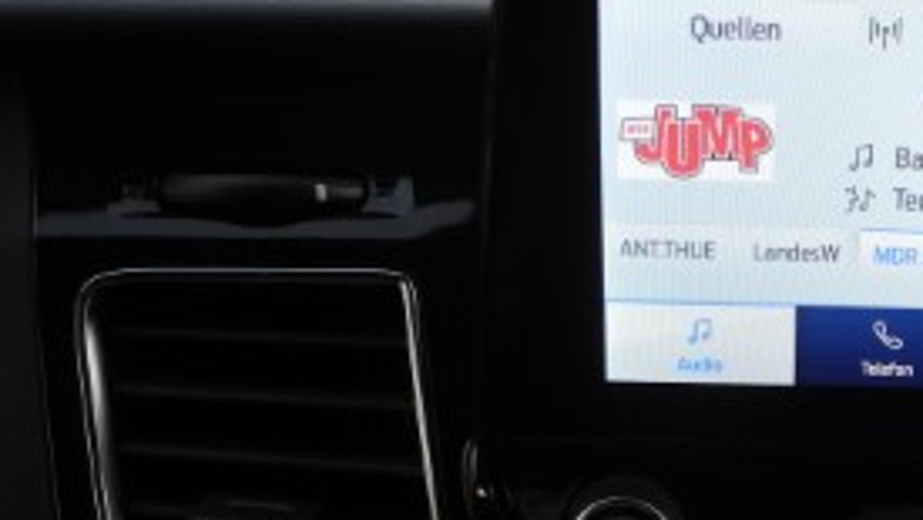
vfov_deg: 16.2
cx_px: 967
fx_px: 1739
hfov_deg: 27.6
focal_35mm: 71
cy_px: 651
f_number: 2.8
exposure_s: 1/100
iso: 100
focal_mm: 6
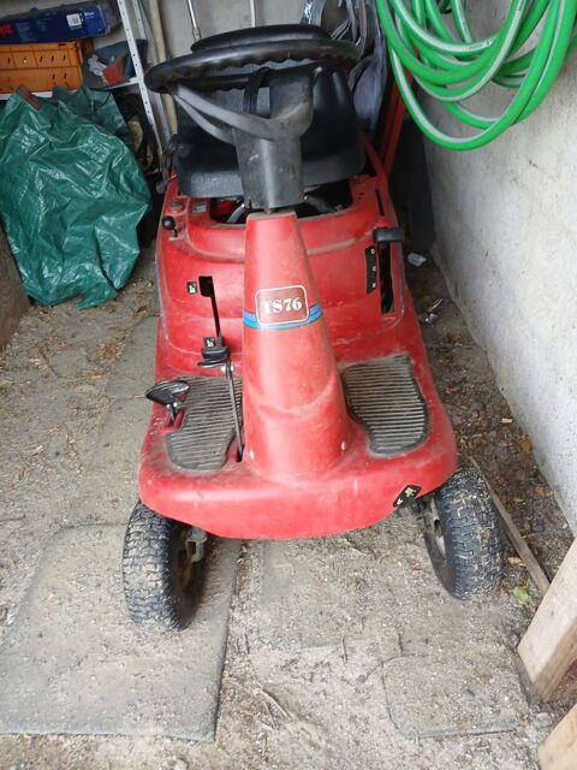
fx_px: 578
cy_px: 385
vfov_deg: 67.3
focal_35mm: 26
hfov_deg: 53.1
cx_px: 288
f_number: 1.8
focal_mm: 3.98
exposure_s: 1/50
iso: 200
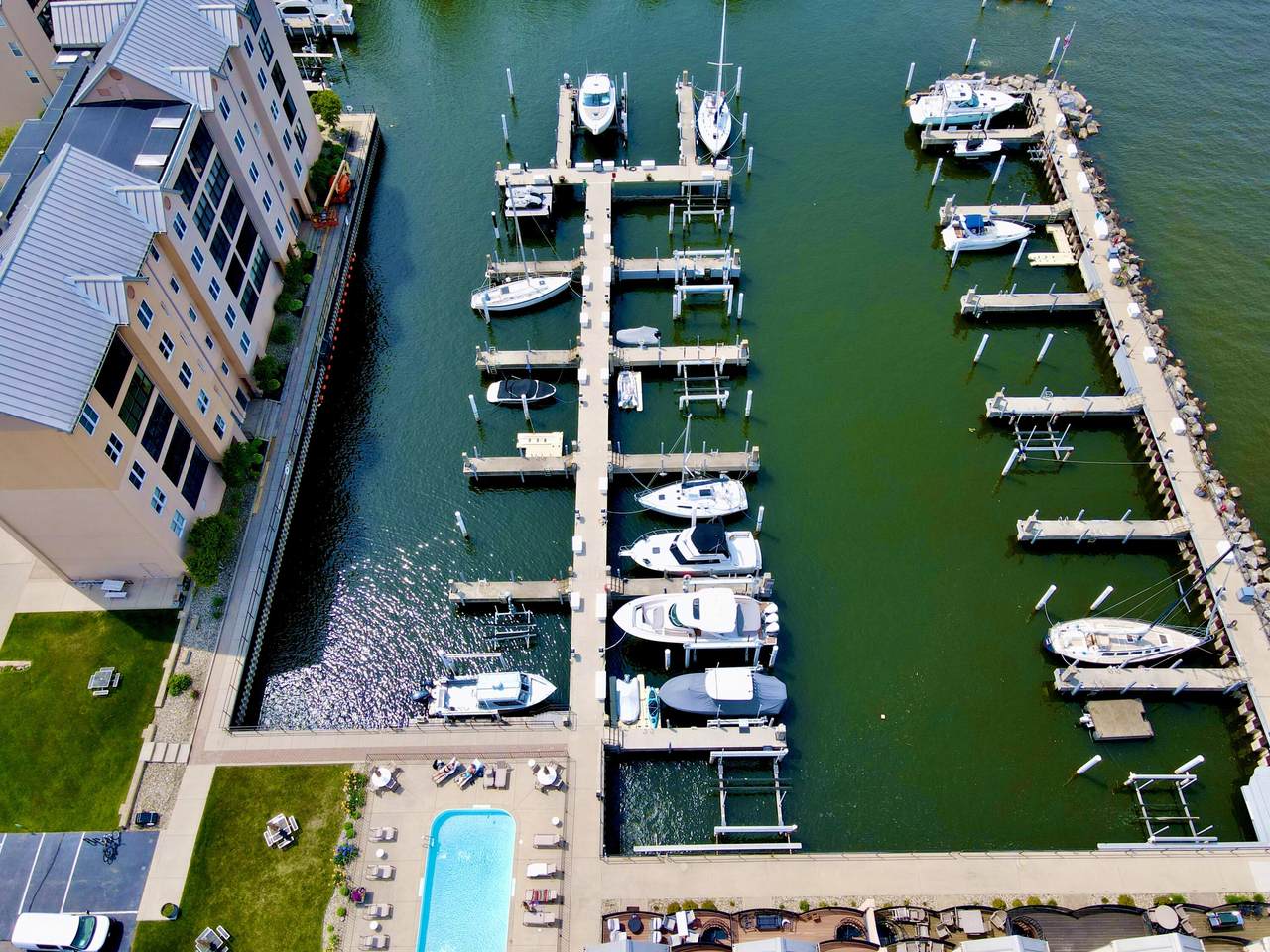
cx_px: 635
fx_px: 881
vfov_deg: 56.8
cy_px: 476
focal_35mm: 24
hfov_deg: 71.6
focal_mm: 4.5
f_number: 2.8
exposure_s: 1/400
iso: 100
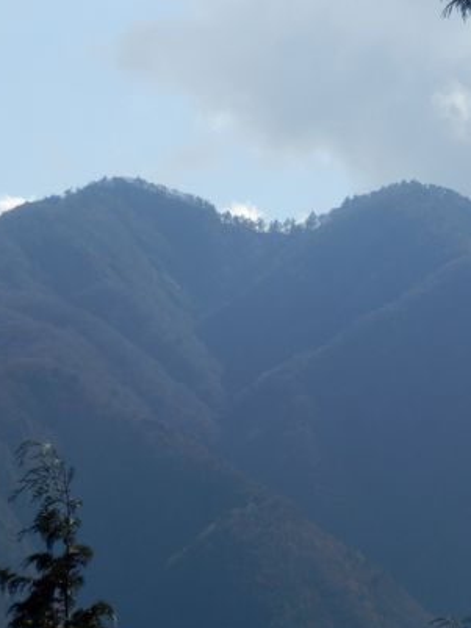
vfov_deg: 8.0
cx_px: 408
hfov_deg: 6.0
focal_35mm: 247
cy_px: 464
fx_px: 4486
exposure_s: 1/640
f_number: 5.7
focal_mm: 21.9
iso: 80
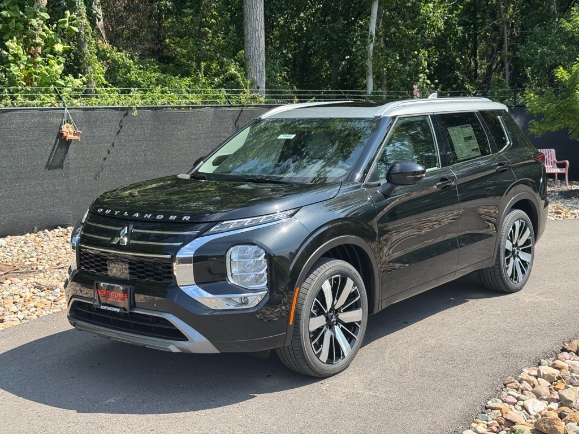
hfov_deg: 39.7
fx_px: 803
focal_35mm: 48
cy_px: 217
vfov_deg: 30.3
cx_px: 290
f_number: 1.78
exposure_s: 1/1395
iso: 64
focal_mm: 6.76
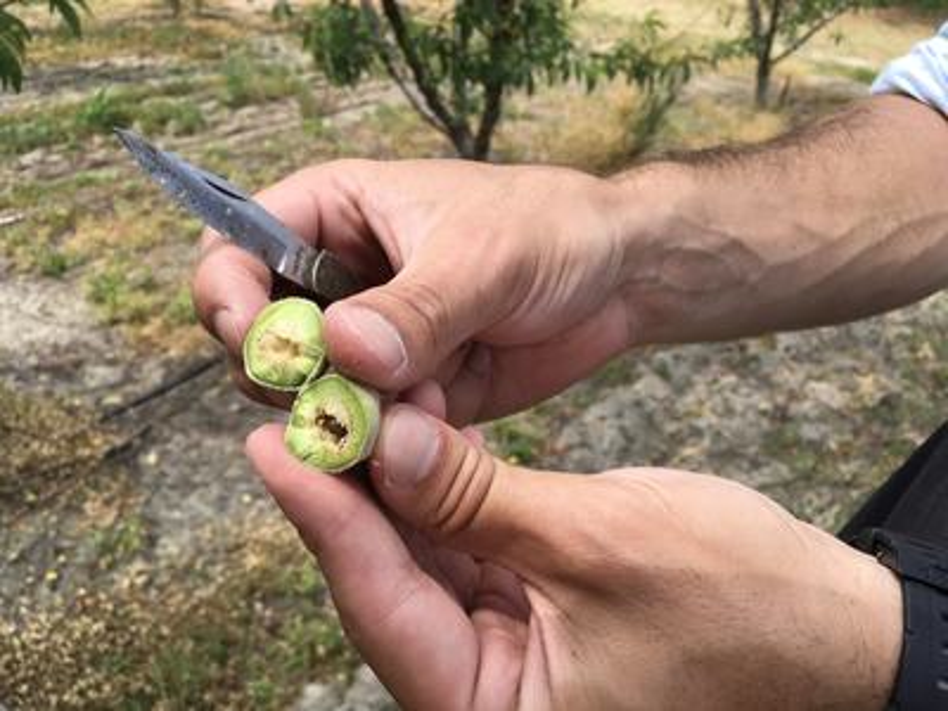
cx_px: 474
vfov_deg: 48.2
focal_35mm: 29
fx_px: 794
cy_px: 356
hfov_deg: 61.7
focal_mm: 4.15
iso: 25
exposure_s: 1/739
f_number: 2.2
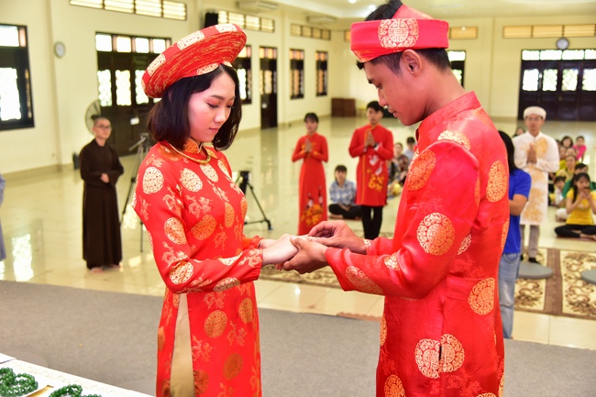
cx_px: 298
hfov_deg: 50.7
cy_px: 198
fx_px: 629
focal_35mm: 38
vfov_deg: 35.0
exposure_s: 1/40
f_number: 4
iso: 800
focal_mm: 38
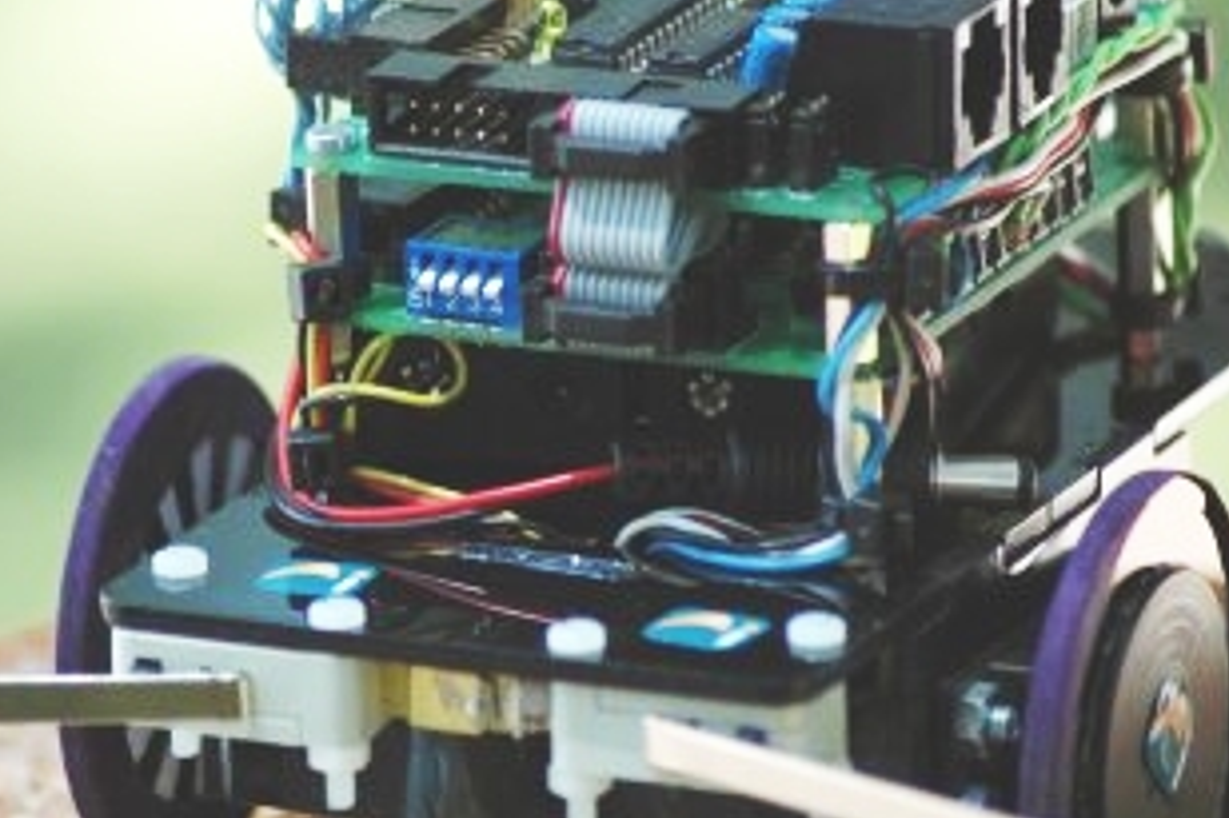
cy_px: 497
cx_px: 425
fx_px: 14125
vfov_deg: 3.3
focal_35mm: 414
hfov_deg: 5.0
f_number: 5
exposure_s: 1/100
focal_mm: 200
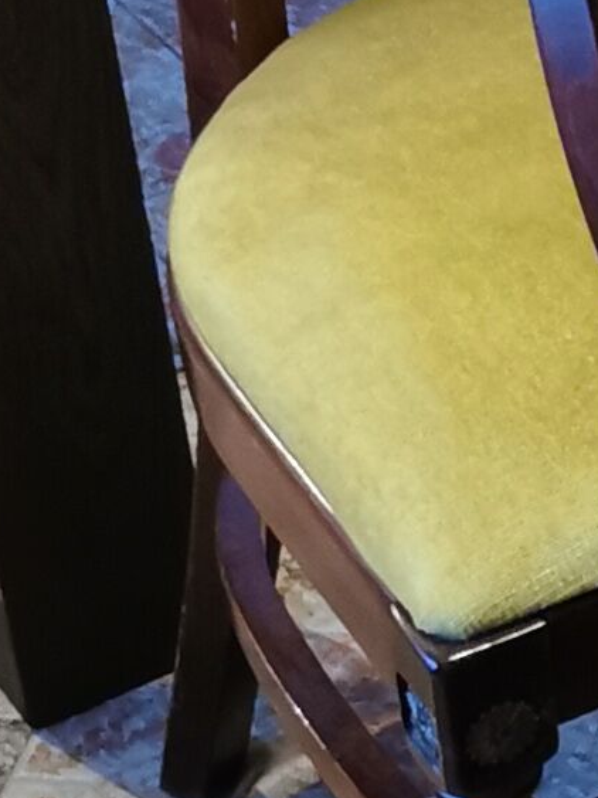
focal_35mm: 175
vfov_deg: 11.3
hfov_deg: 7.6
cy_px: 150
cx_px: 1716
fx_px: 4032
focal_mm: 5.58
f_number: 1.8
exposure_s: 1/20
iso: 640
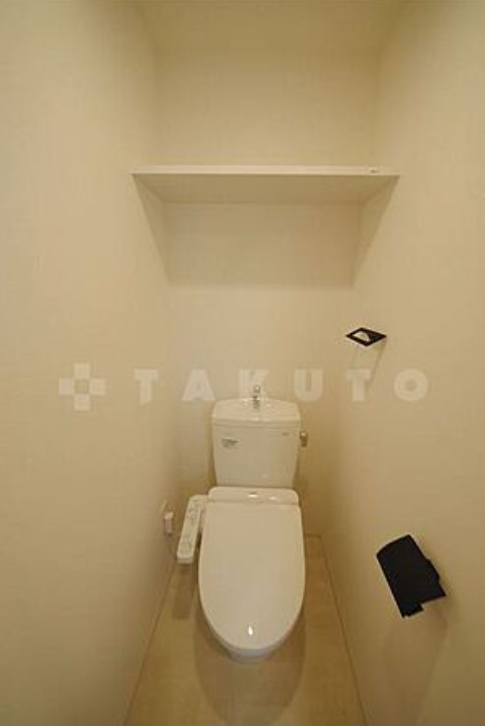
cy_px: 387
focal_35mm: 13
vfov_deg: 108.1
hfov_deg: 85.5
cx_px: 243
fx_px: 262
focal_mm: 8
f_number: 4.5
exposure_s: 1/13
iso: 100
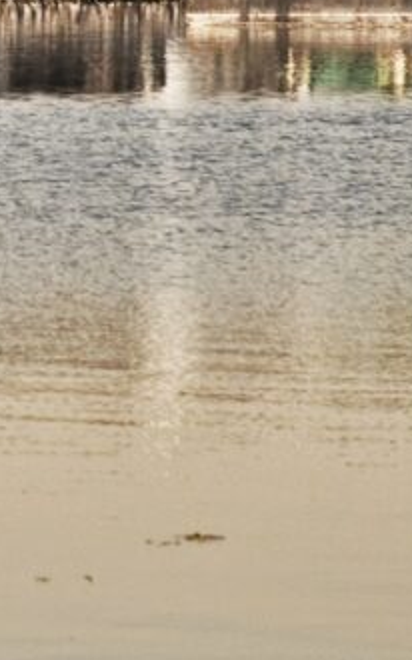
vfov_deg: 4.8
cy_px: -212
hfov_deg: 3.0
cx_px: -442
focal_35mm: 433
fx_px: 7786
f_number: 5.6
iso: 400
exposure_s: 1/2500
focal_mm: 70
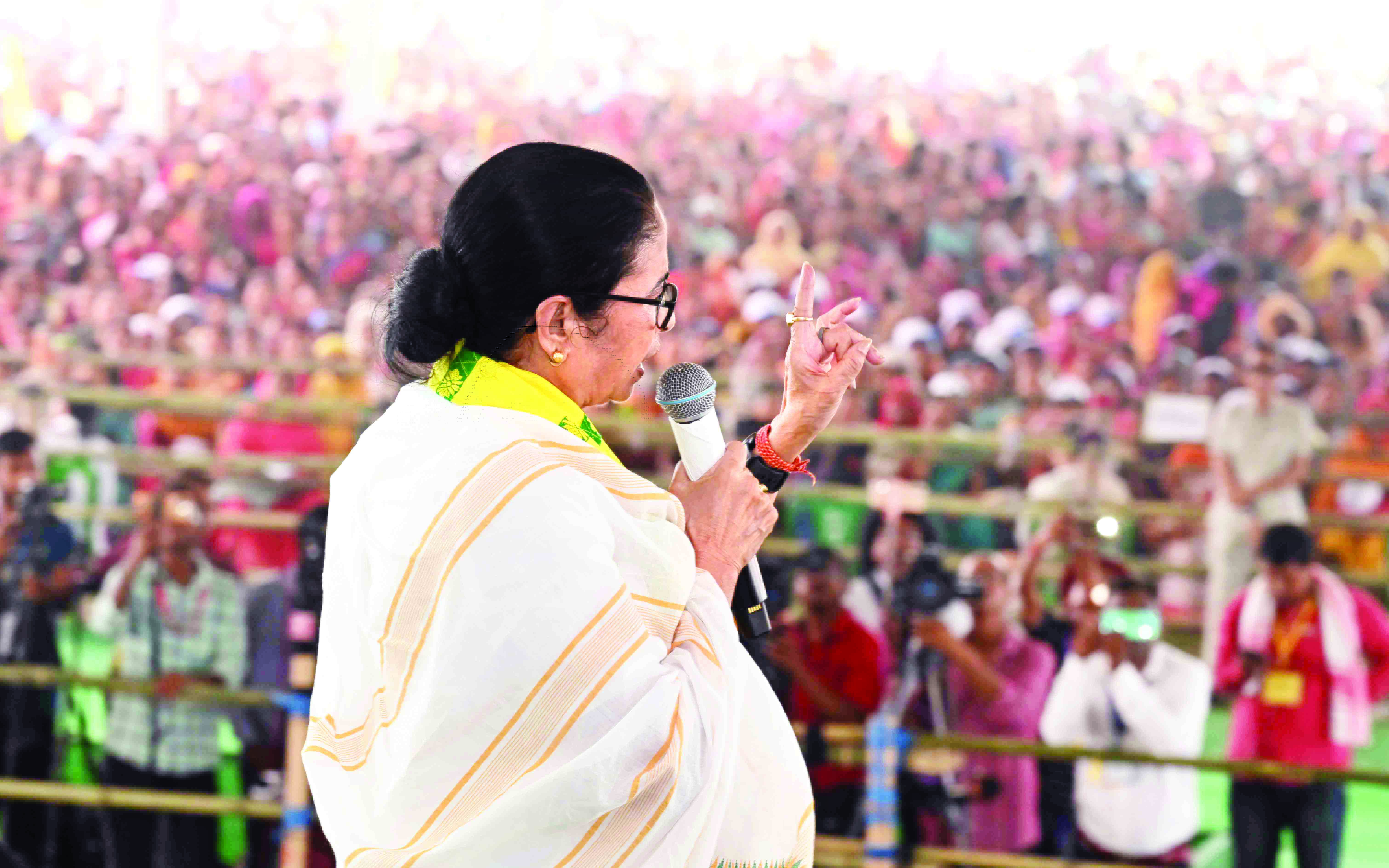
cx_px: 696
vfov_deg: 9.2
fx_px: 5413
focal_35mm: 143
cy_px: 423
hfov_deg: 14.6
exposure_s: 1/200
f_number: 8
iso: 2500
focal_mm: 140
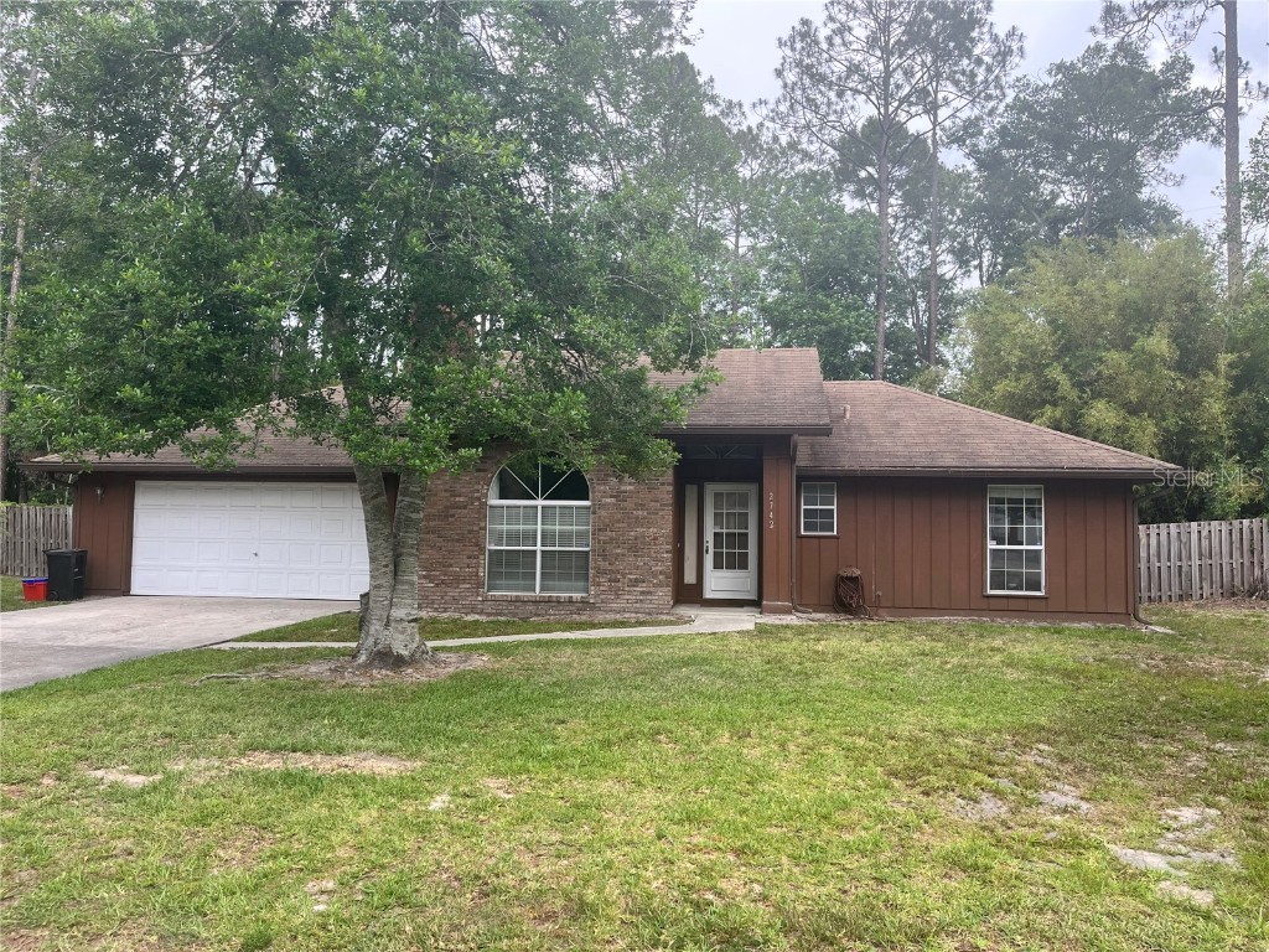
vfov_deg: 53.1
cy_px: 476
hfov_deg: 67.3
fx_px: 953
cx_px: 634
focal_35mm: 26
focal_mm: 5.1
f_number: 1.6
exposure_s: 1/657
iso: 50
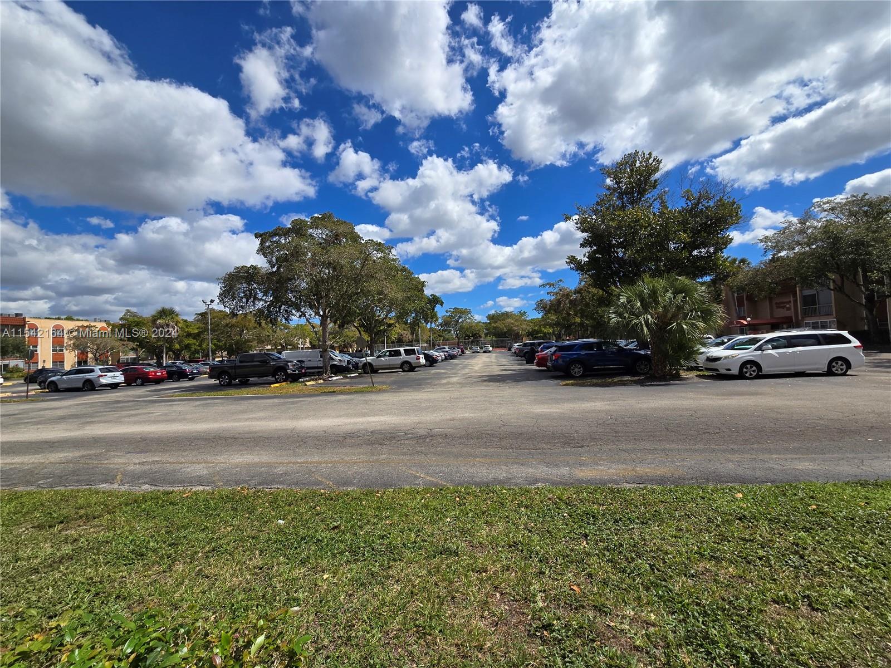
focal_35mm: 13
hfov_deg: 106.2
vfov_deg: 89.9
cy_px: 334
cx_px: 446
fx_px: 335
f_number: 2.2
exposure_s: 1/3861
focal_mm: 2.2
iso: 50
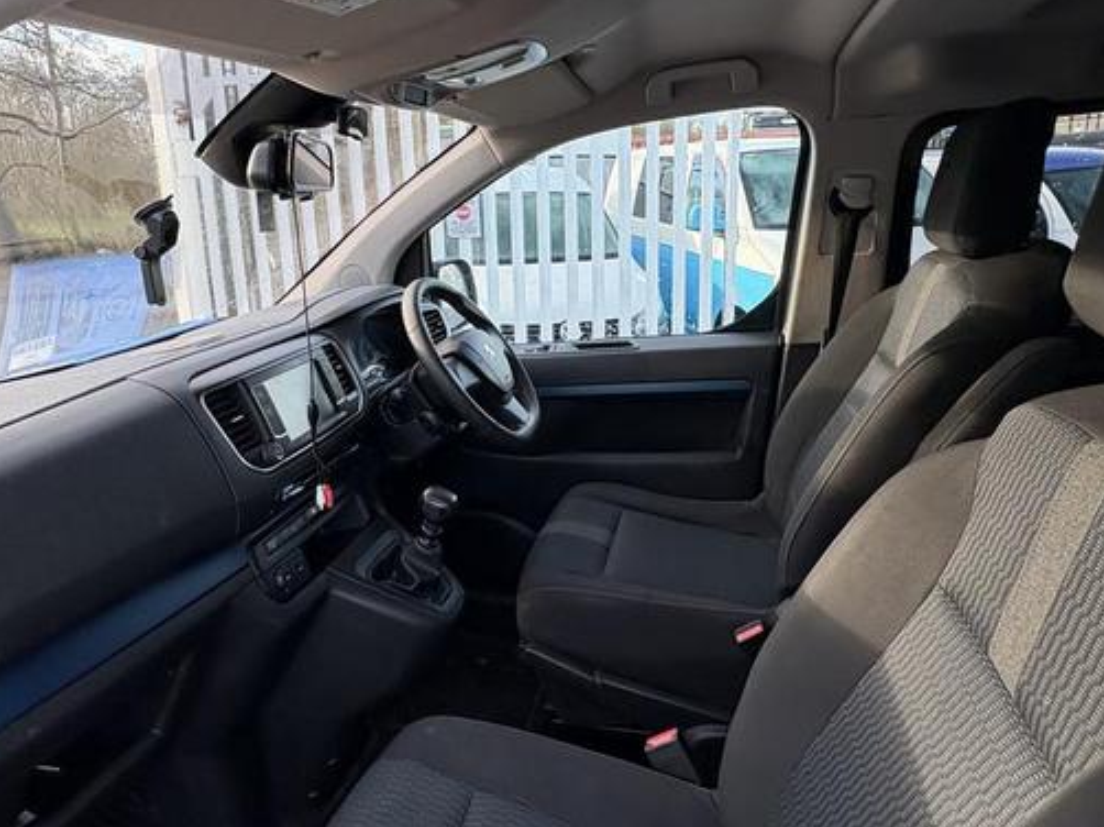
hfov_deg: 69.3
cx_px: 517
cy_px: 372
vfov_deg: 54.7
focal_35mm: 25
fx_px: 797
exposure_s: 1/143
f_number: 2.2
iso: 64
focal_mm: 2.22
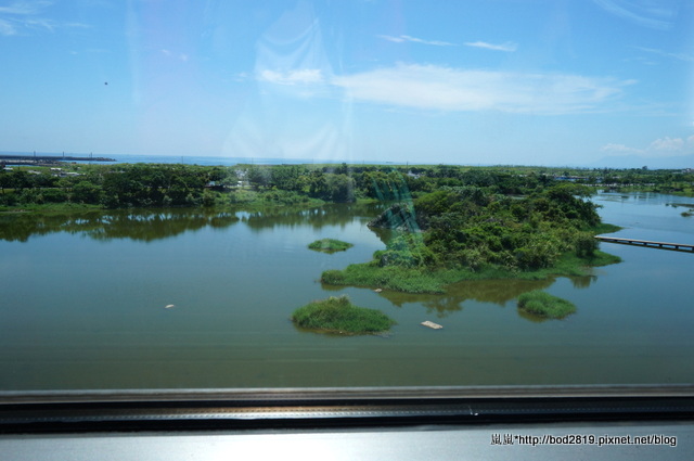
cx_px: 347
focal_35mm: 27
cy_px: 230
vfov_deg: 47.8
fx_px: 520
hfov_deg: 67.4
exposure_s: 1/125
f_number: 16
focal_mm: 18
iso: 200
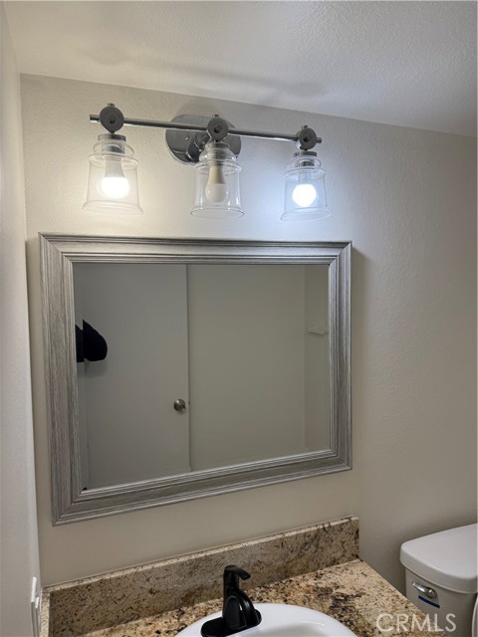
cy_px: 318
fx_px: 442
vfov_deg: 71.6
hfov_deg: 56.8
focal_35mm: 24
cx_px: 239
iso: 100
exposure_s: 1/318
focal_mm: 6.76
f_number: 1.78
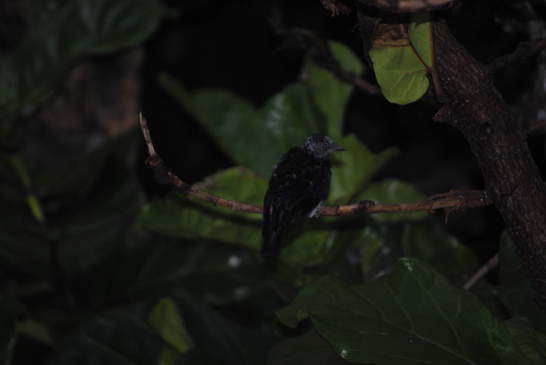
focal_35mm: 300
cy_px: 182
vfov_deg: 4.6
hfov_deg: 6.9
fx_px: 4555
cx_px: 273
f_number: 5.6
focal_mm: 200
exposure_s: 1/60
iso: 200
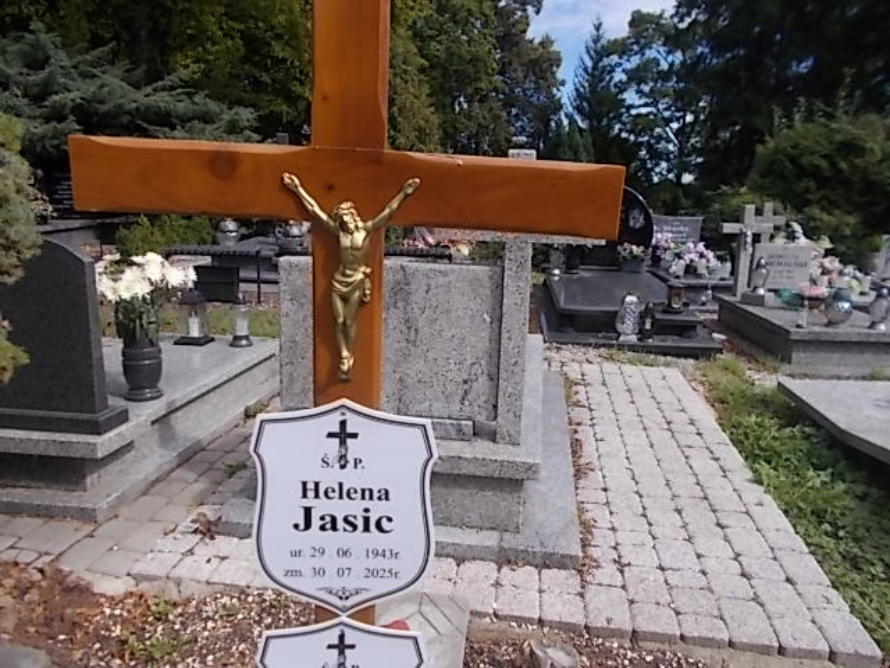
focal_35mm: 26
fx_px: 668
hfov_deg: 67.3
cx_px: 445
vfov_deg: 53.1
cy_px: 334
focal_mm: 4.6
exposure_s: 1/160
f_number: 8
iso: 80
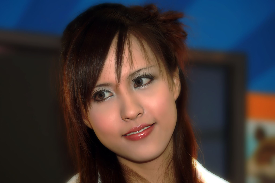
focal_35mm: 202
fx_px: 1545
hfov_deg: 10.2
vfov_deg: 6.8
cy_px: 92
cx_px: 138
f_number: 4.5
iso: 400
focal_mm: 135
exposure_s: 1/125
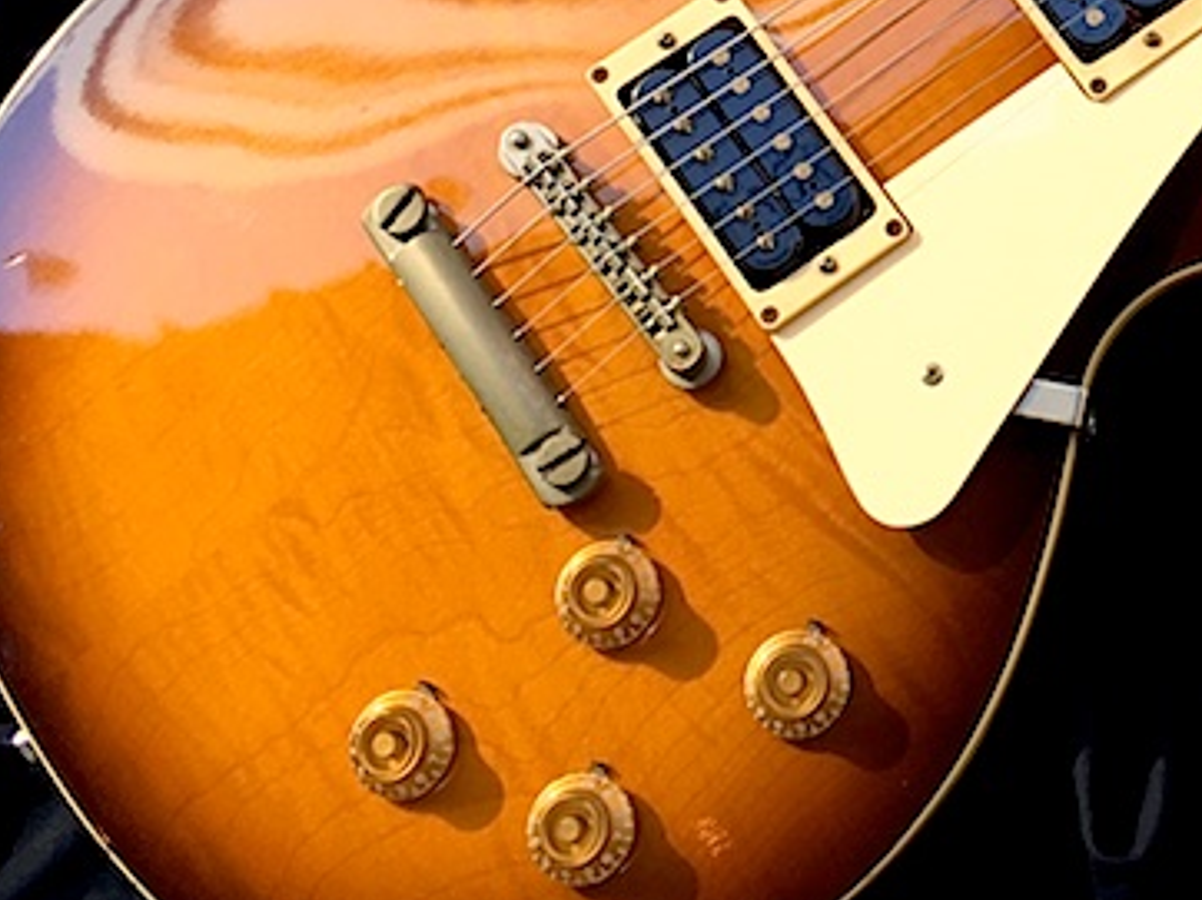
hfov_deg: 24.1
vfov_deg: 18.5
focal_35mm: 77
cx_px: 1225
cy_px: -33
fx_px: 2672
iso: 25
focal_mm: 4.15
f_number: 2.2
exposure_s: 1/120
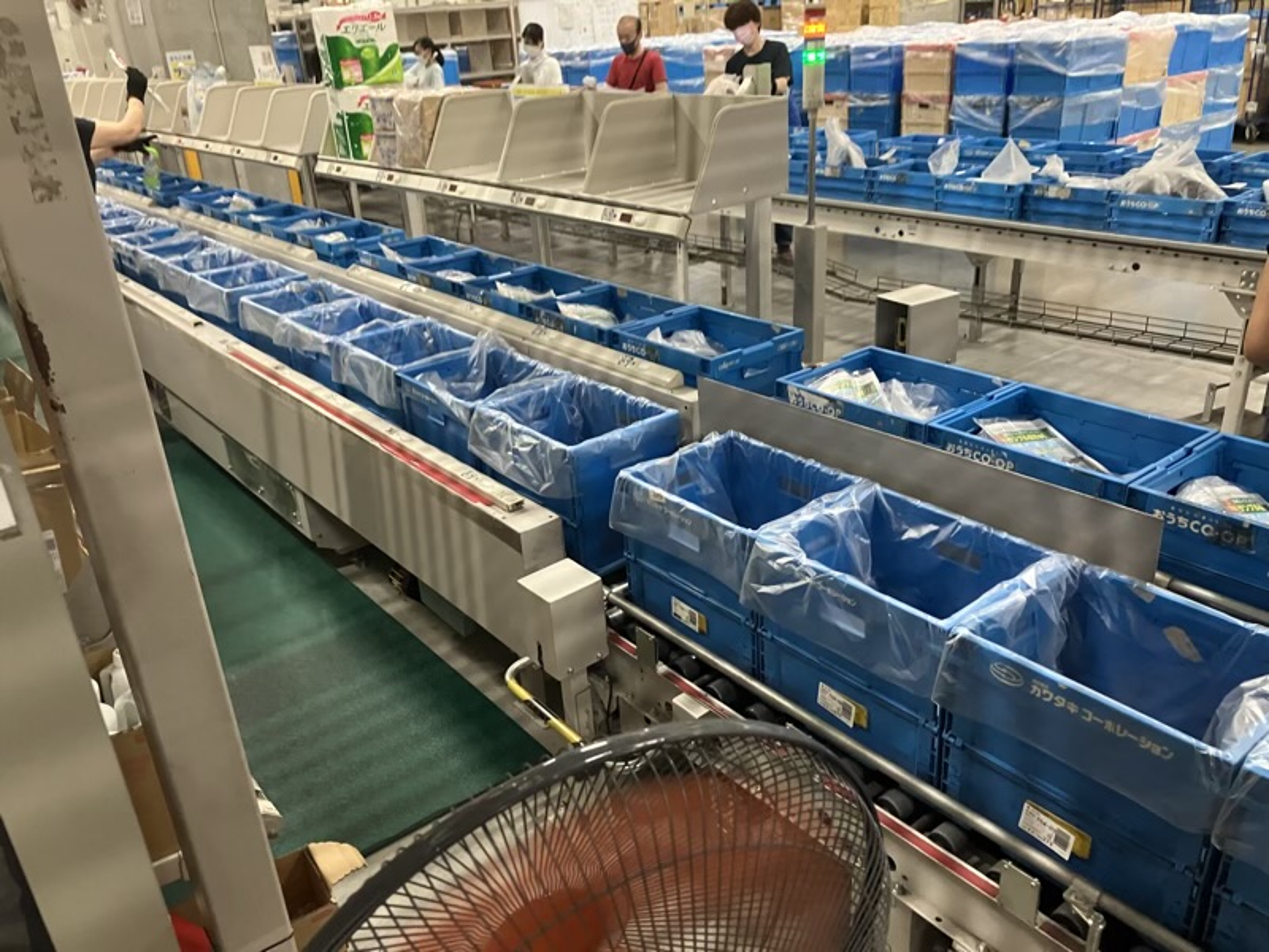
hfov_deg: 63.4
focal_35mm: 28
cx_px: 634
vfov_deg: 49.7
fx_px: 1026
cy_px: 476
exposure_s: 1/33
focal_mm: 3.99
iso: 320
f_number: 1.8
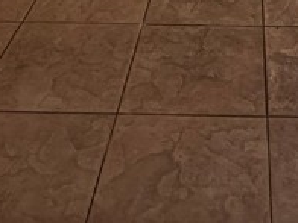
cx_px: 246
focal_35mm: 73
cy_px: -358
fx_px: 628
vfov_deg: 13.1
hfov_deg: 26.1
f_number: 2.2
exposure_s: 1/99
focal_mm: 2.22
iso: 250
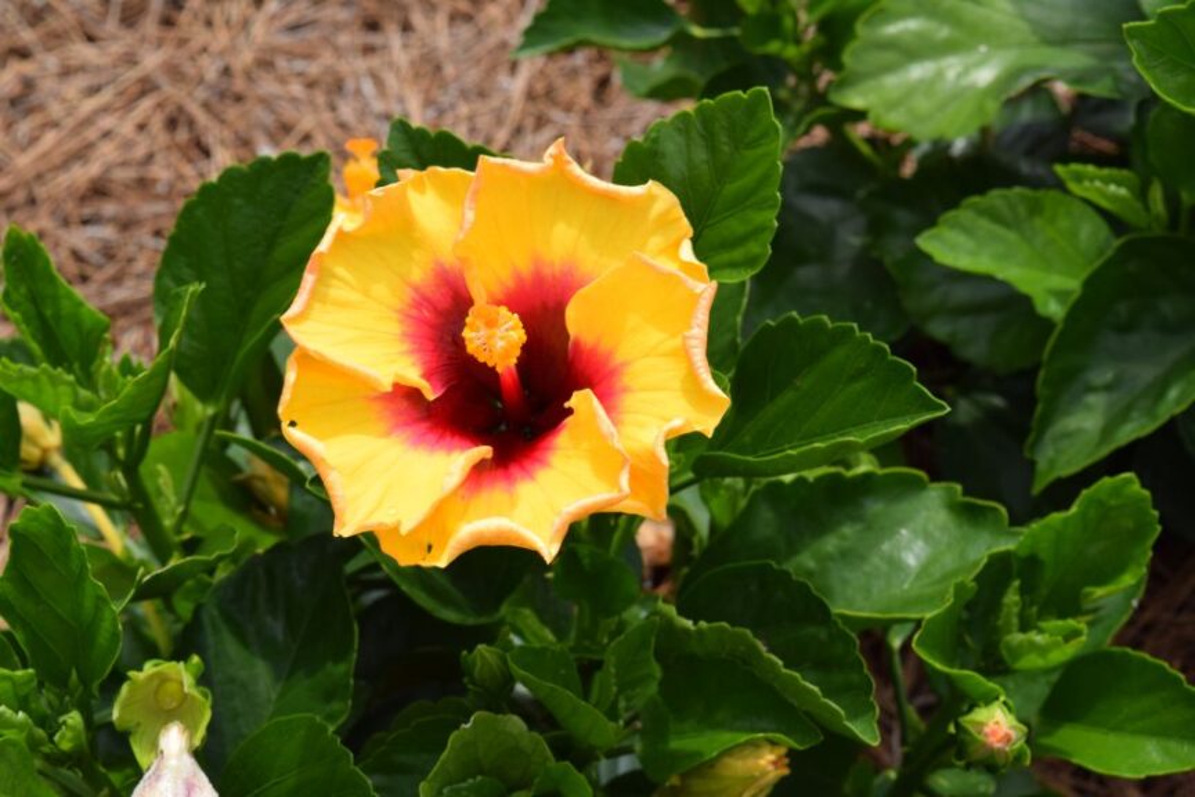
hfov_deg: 24.6
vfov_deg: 16.6
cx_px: 598
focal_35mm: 82
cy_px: 398
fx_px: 2738
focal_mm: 55
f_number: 10
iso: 200
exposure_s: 1/400
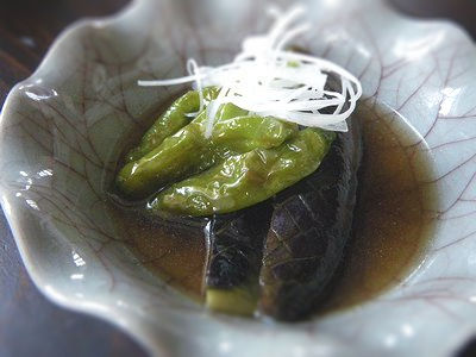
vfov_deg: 41.8
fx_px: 468
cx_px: 238
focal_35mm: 34
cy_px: 178
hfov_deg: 54.0
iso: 800
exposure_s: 1/15
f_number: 3.8
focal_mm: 6.1
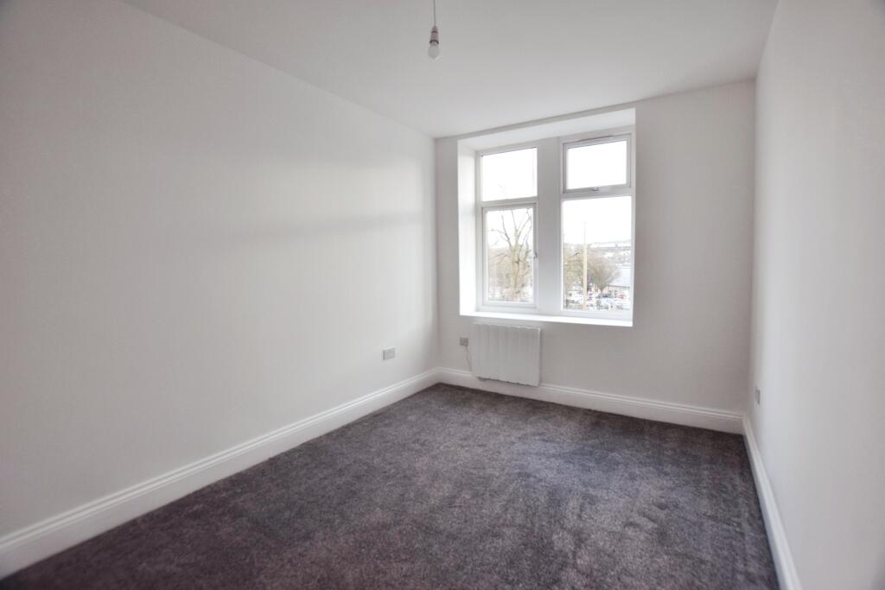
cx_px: 442
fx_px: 369
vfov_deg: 77.3
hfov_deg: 100.4
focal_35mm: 15
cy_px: 295
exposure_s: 1/100
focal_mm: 10
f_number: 5
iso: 400
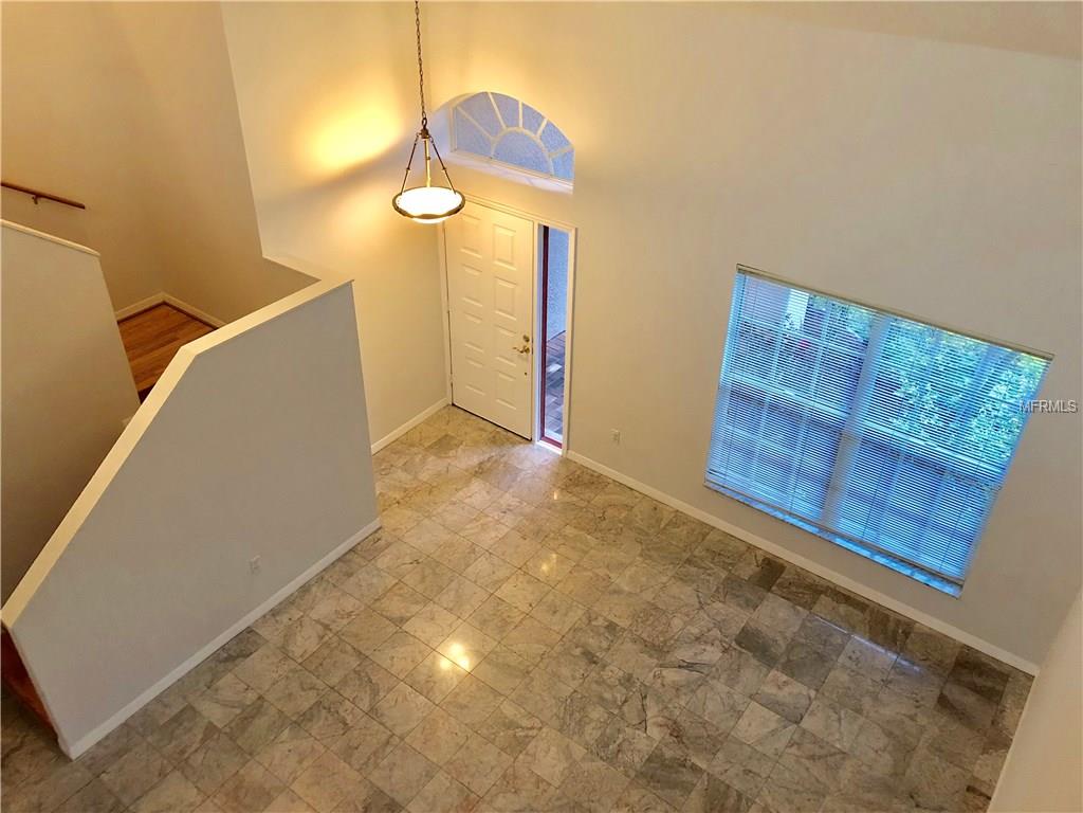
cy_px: 406
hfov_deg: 63.4
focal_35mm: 28
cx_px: 542
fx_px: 876
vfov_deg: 49.7
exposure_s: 1/15
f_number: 1.8
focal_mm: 3.99
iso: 64
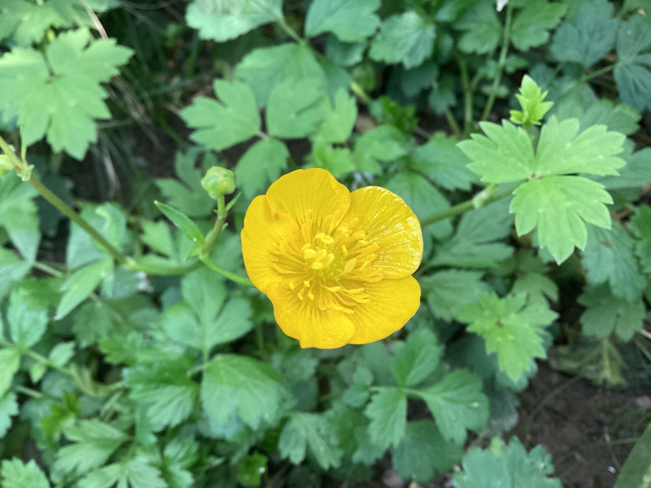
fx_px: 583
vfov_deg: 45.4
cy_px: 244
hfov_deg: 58.4
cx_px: 326
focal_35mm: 31
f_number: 2.4
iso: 40
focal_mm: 3.3
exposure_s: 1/100
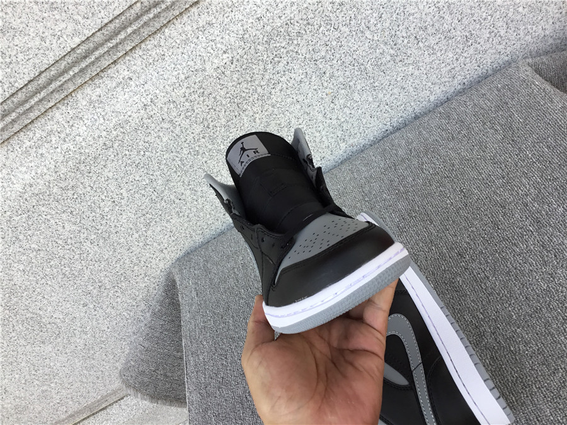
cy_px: 212
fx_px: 508
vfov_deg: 45.4
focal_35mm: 31
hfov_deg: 58.4
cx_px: 284
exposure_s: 1/100
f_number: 2.4
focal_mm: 3.3
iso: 40
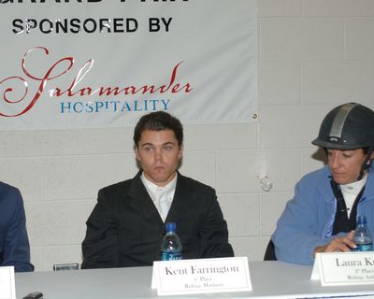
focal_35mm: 108
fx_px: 1195
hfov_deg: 17.8
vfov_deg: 14.3
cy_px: 154
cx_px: 159
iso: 200
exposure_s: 1/250
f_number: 6.3
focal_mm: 48
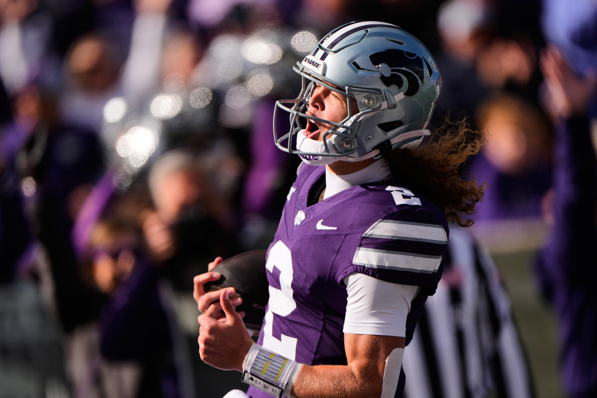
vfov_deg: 2.3
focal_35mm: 600
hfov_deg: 3.4
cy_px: 199
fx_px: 9951
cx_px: 298
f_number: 4
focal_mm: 600
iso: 320
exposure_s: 1/4000
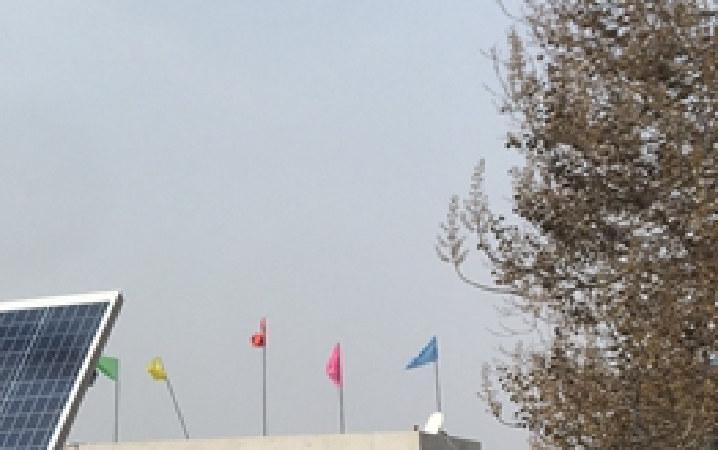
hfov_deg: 21.3
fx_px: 1840
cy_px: 294
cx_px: 8
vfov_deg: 13.9
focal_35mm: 94
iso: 25
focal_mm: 4.15
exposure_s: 1/2262
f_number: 2.2
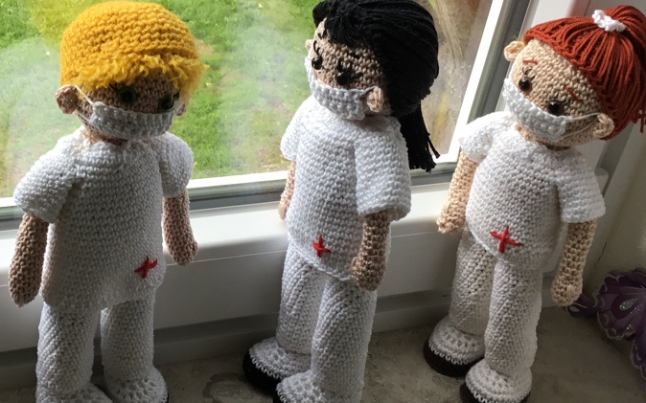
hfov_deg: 38.0
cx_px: 168
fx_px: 915
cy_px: 190
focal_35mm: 52
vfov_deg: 24.9
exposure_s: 1/100
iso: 32
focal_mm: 3.3
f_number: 2.4
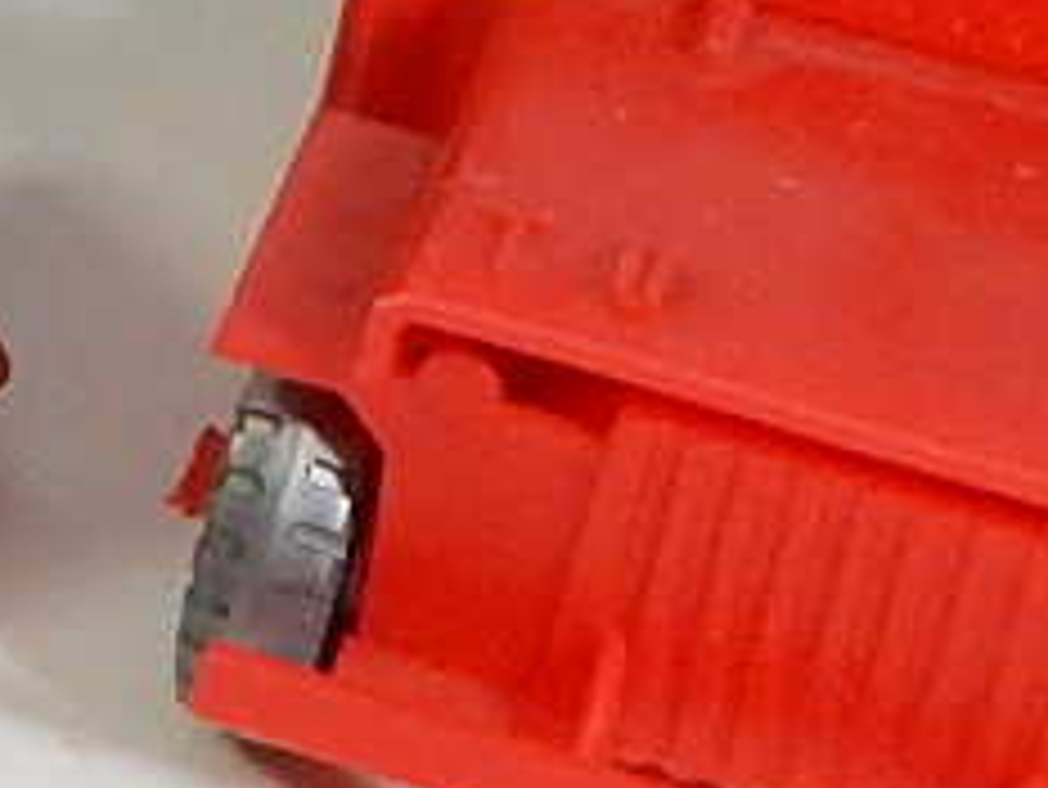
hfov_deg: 12.0
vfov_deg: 9.5
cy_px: -414
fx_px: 4574
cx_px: -886
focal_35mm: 151
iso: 400
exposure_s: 1/100
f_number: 3
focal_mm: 4
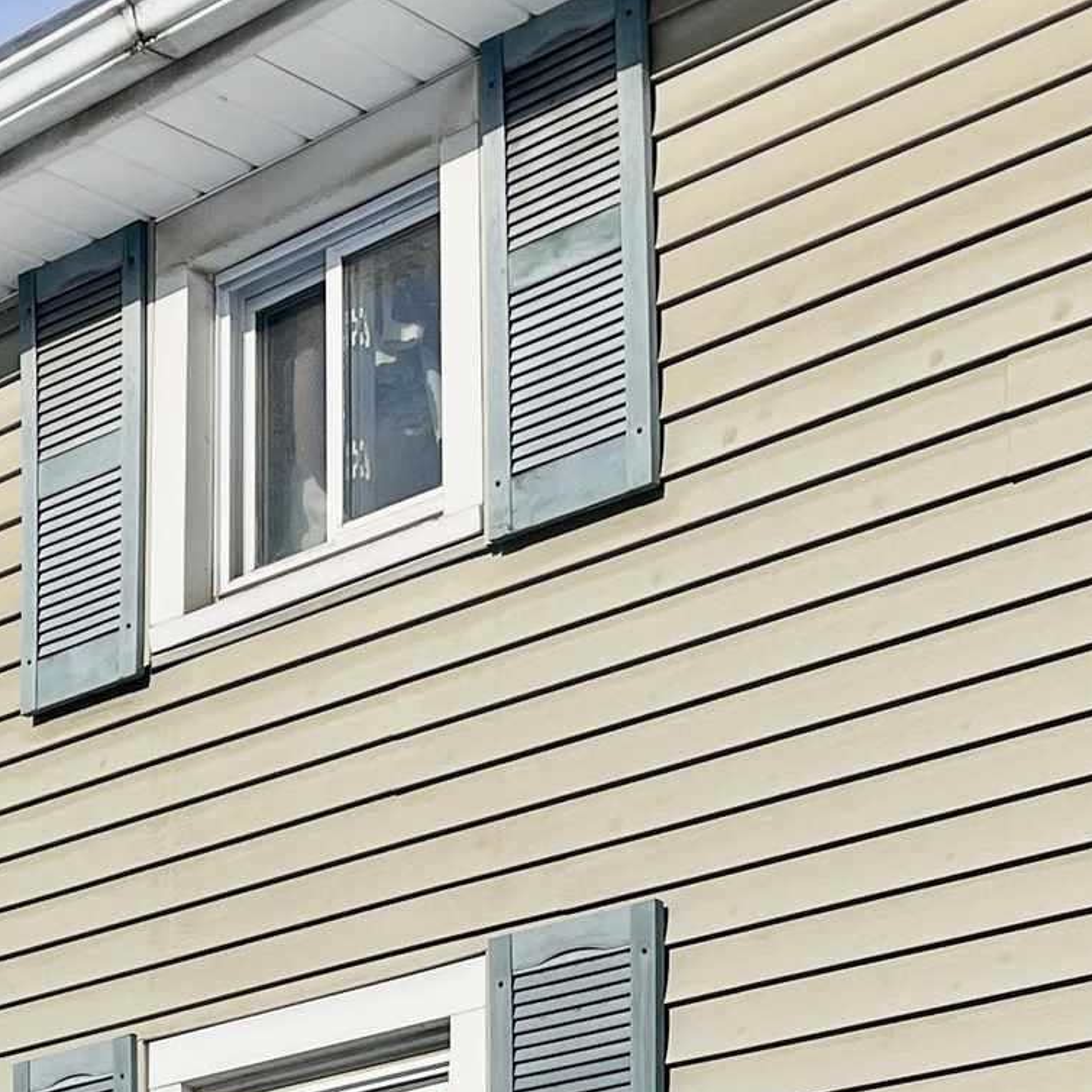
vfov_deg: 18.2
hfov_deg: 19.3
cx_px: 413
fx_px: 3212
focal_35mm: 90
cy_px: 1363
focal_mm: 5.1
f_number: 1.6
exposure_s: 1/9174
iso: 32
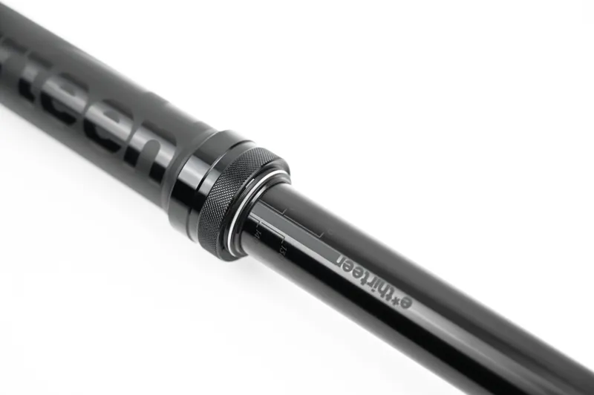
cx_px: 297
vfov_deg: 19.4
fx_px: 1154
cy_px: 198
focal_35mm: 70
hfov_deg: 28.9
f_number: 4
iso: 100
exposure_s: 1/40
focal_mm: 70
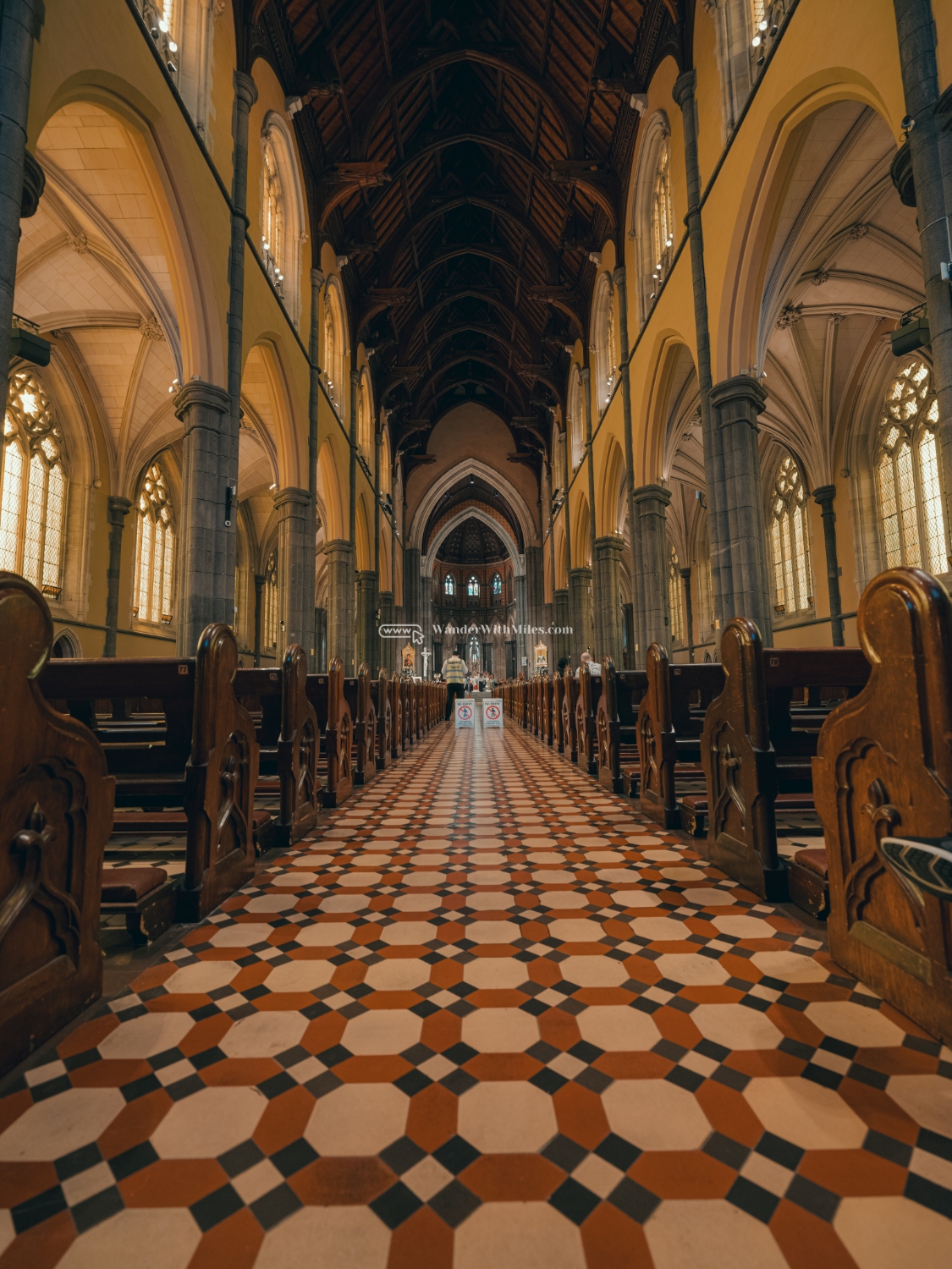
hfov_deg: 78.1
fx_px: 587
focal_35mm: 16
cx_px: 476
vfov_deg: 94.5
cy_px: 634
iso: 800
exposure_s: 1/6
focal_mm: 20
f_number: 4
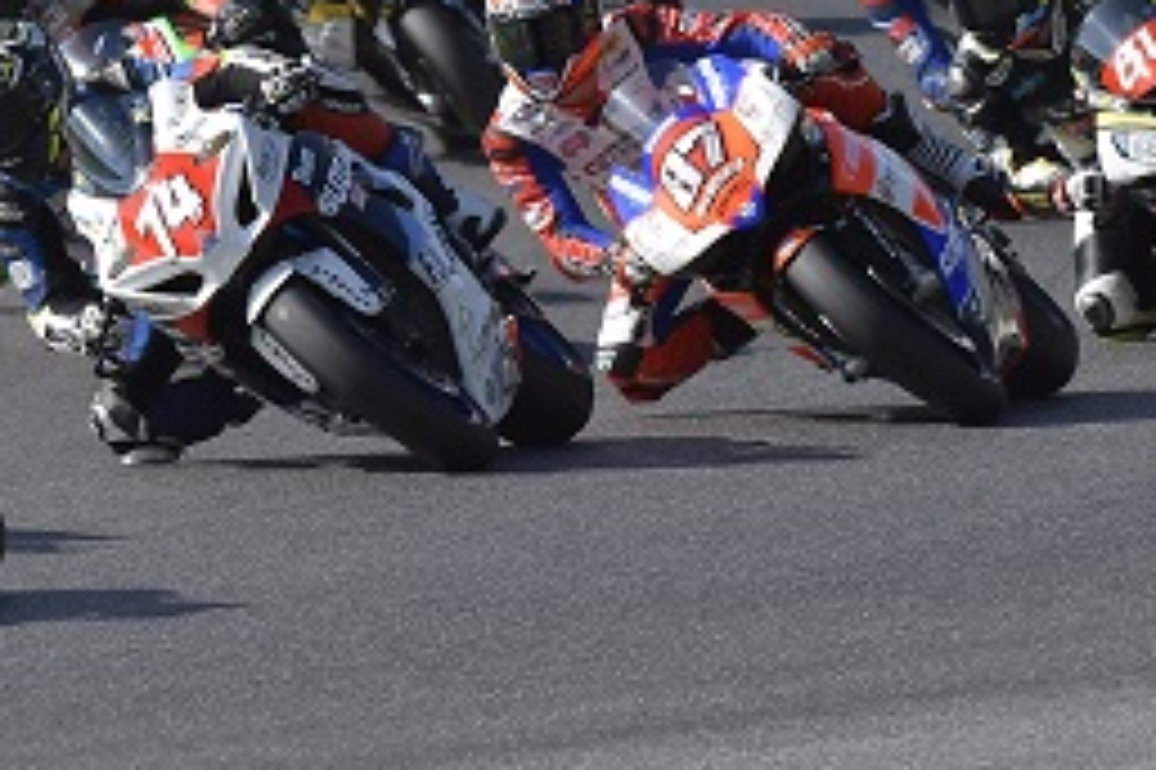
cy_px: -81
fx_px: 26249
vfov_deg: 1.7
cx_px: 553
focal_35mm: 818
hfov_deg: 2.5
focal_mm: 200
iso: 400
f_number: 7.1
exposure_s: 1/1250
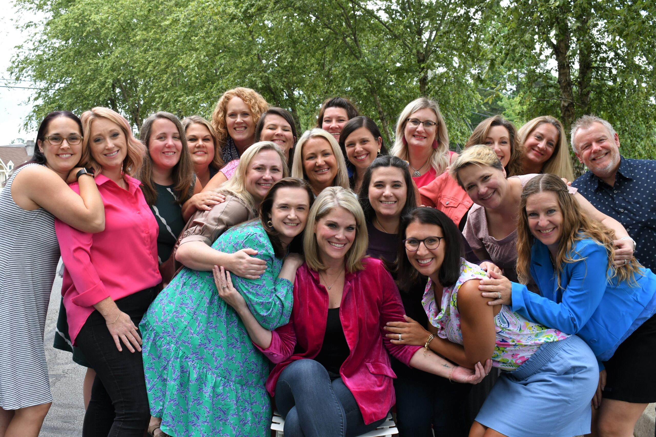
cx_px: 328
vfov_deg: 31.2
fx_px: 783
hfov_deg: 45.4
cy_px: 218
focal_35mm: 43
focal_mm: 29
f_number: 8
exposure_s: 1/60
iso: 160
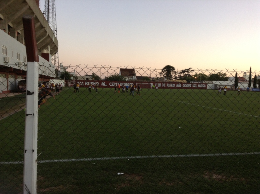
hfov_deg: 55.4
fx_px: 248
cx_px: 130
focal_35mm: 33
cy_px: 97
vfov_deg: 42.8
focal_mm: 3.3
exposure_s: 1/24
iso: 40
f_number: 2.4
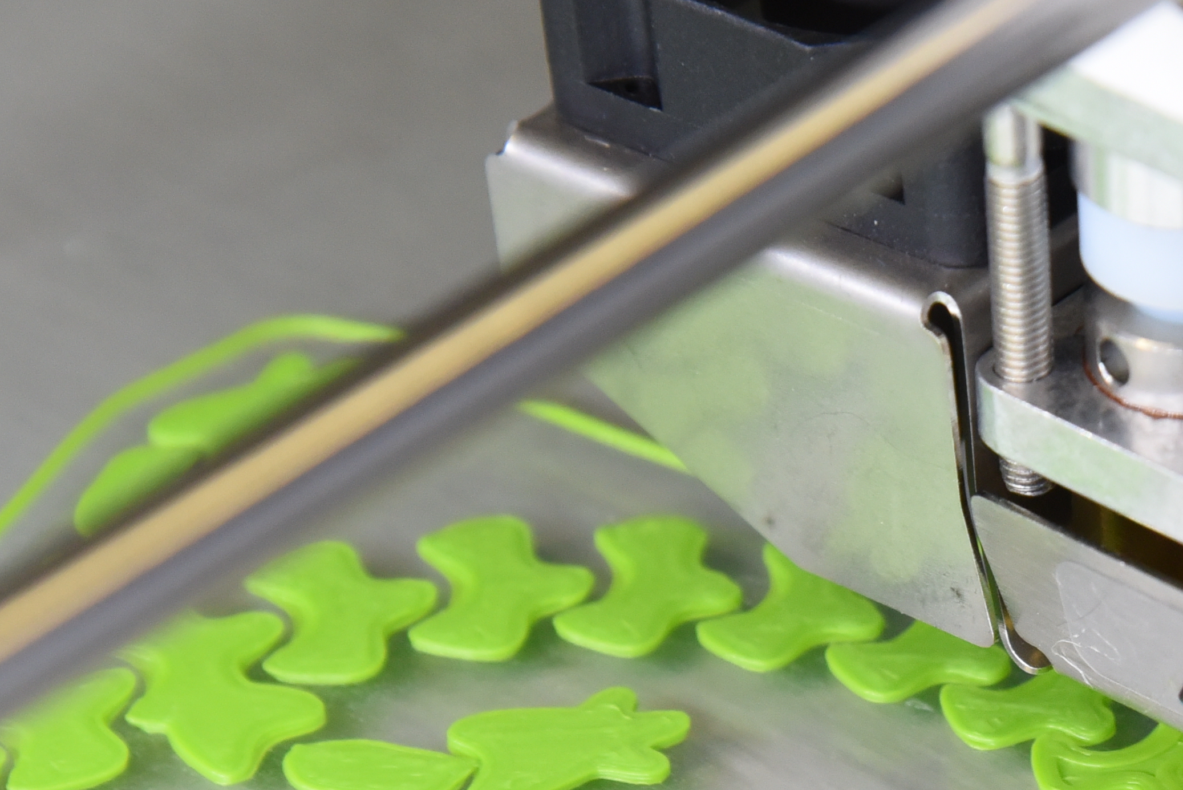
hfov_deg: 5.9
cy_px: 671
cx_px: 1015
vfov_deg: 4.0
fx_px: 11441
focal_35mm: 348
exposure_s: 1/320
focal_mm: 120
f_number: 7.1
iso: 2000
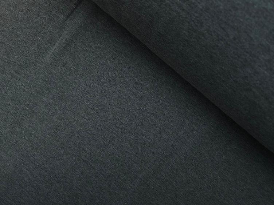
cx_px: 137
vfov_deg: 58.9
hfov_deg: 73.9
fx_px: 182
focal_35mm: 23
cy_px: 102
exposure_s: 1/30
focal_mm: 5.4
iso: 100
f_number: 1.8
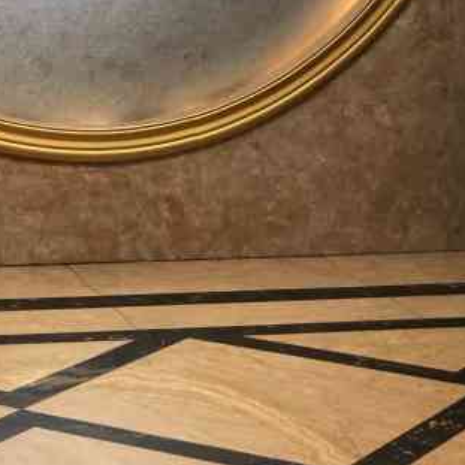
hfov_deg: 11.5
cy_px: -129
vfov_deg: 11.3
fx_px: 2295
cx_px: 61
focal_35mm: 151
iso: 64
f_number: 2.8
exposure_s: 1/50
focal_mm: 6.6
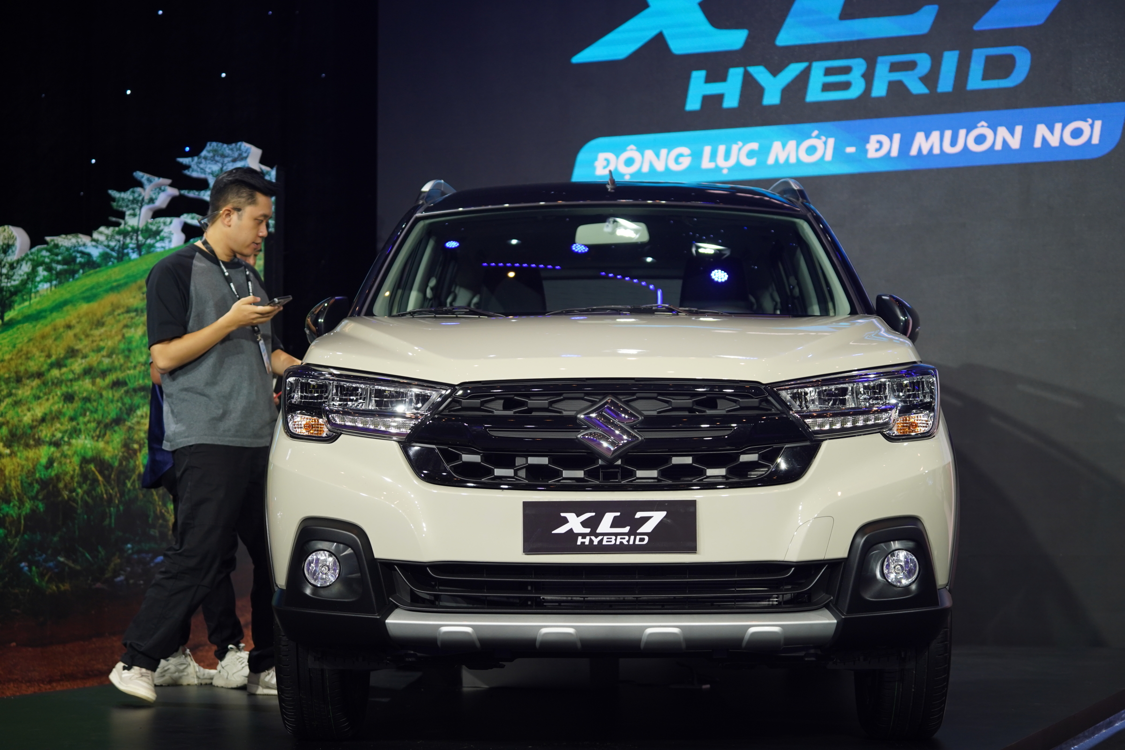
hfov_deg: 28.8
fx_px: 2187
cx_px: 562
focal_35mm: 70
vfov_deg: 19.5
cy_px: 375
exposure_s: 1/200
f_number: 4
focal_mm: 70
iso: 800
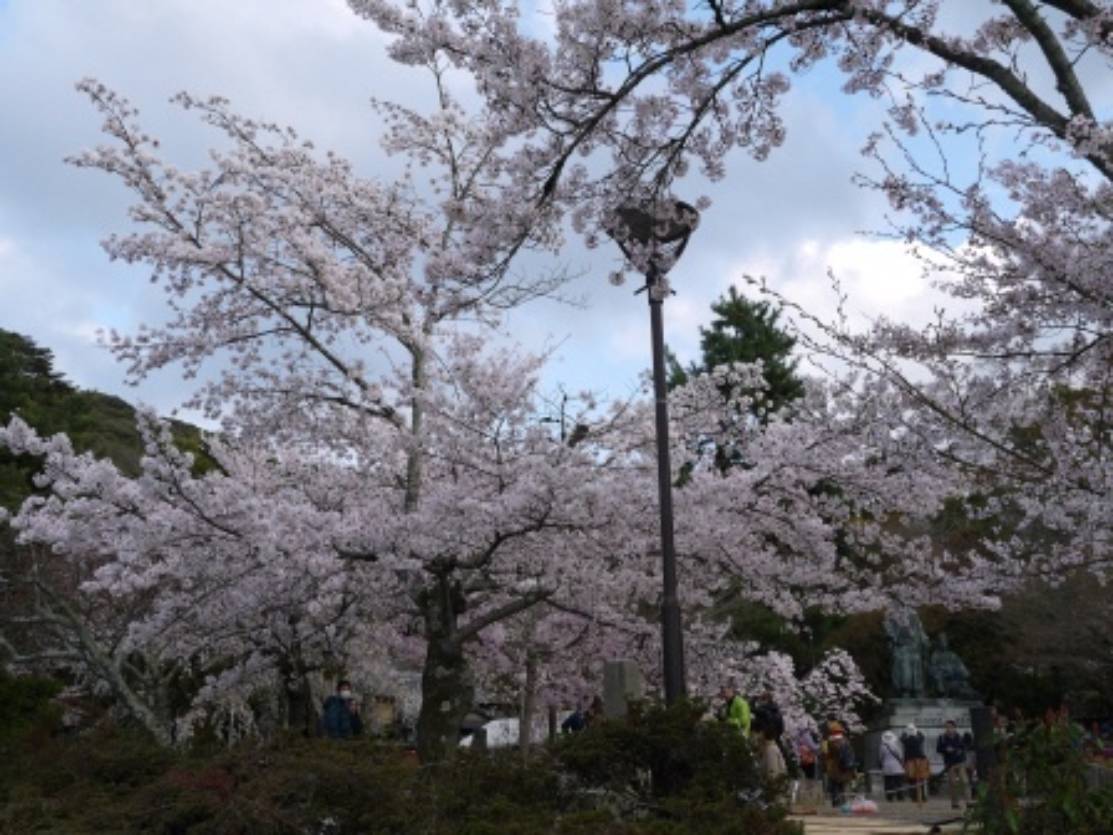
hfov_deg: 51.4
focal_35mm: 36
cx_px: 556
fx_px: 1157
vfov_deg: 39.7
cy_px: 418
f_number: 6.3
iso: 160
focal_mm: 18
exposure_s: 1/200
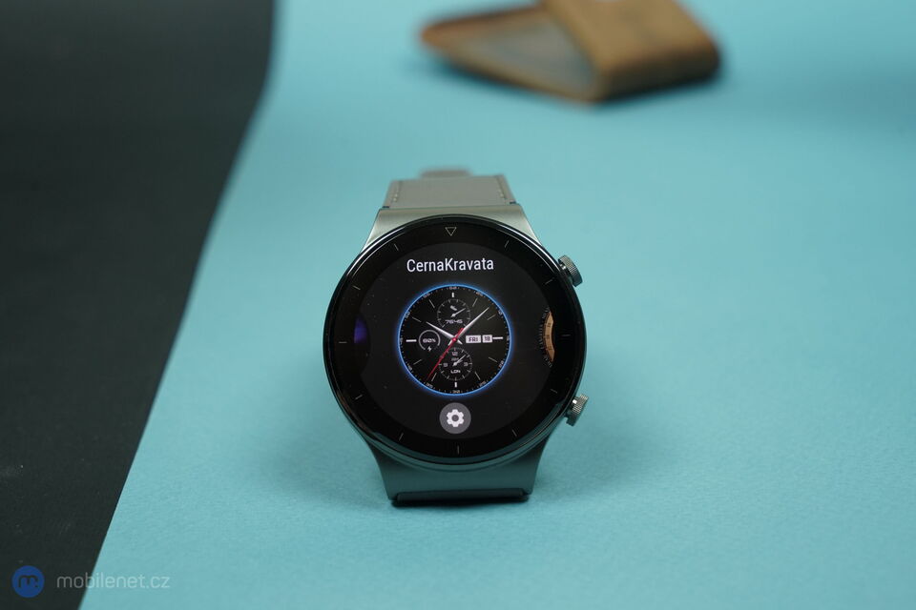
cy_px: 305
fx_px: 1781
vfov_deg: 19.5
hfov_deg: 28.8
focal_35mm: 70
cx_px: 458
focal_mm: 70
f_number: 8
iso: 1600
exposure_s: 1/125
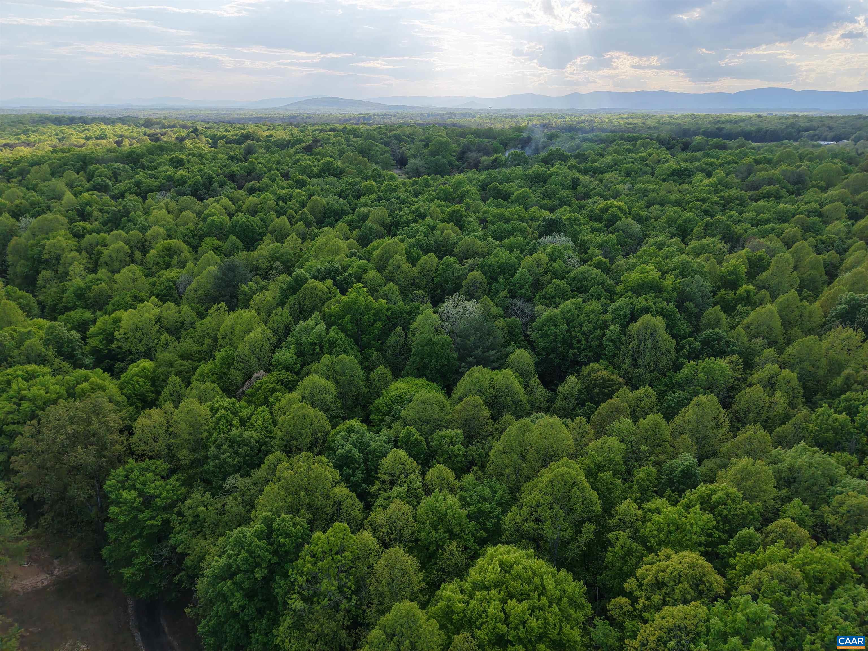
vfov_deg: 56.8
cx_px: 434
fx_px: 602
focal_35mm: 24
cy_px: 326
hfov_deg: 71.6
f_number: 1.8
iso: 100
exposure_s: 1/1000
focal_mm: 8.67
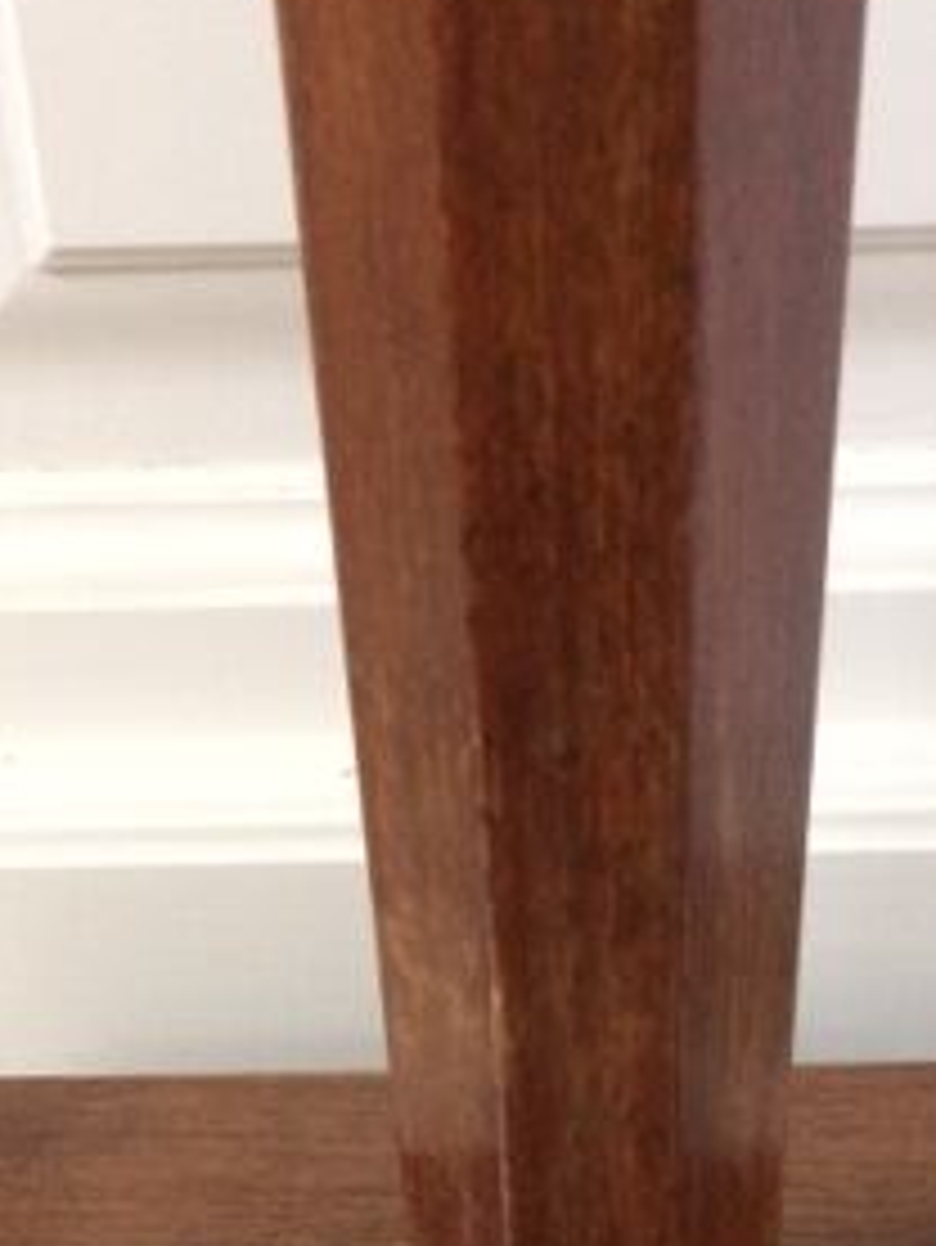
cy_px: 1156
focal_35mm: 67
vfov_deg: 27.7
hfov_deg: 21.9
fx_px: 2414
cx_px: 567
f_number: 2.2
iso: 320
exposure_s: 1/17
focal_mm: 4.15
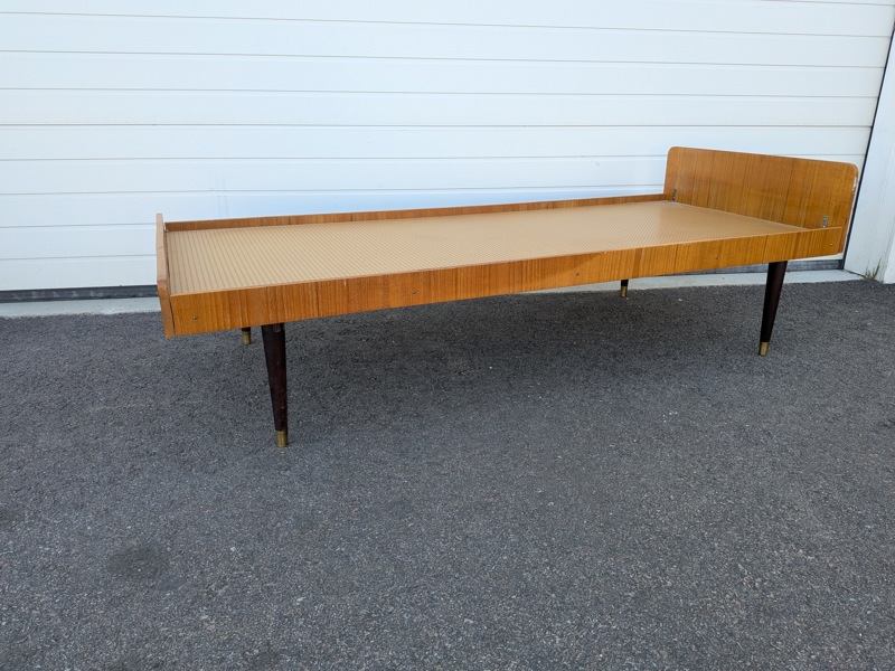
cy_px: 336
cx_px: 448
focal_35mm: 24
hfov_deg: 71.6
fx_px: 621
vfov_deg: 56.8
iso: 29
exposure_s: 1/180
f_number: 1.7
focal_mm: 4.53
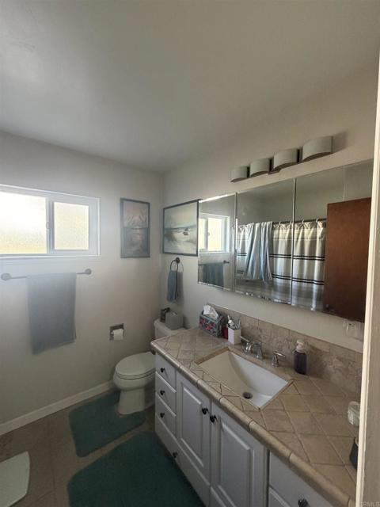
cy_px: 254
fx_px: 205
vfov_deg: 102.1
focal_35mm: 14
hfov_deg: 85.7
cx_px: 190
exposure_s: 1/60
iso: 320
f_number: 2.2
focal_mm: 2.22
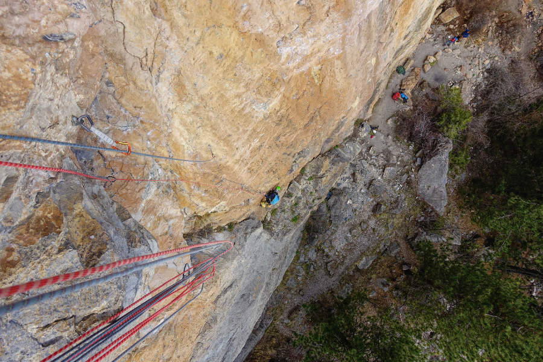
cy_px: 181
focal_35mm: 24
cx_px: 272
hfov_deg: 73.7
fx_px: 362
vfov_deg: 53.1
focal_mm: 8.8
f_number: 3.2
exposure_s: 1/1250
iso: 320
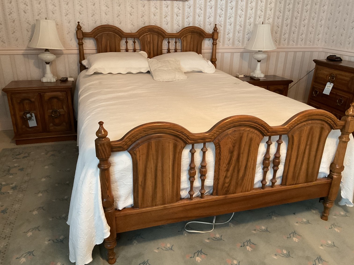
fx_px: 297
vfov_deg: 48.2
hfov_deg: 61.7
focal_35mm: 29
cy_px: 132
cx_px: 177
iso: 320
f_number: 1.8
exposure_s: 1/30
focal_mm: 3
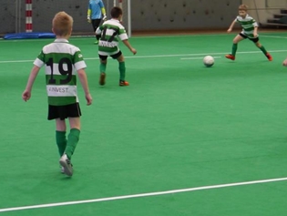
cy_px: -43
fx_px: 1054
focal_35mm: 127
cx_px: 153
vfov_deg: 11.5
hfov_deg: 15.5
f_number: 4.6
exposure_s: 1/60
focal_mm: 25
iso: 640
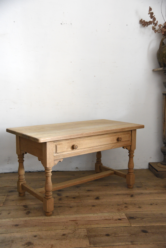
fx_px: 263
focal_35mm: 38
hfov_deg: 35.1
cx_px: 83
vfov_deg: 50.7
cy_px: 124
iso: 3200
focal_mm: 38
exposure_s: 1/40
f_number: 4
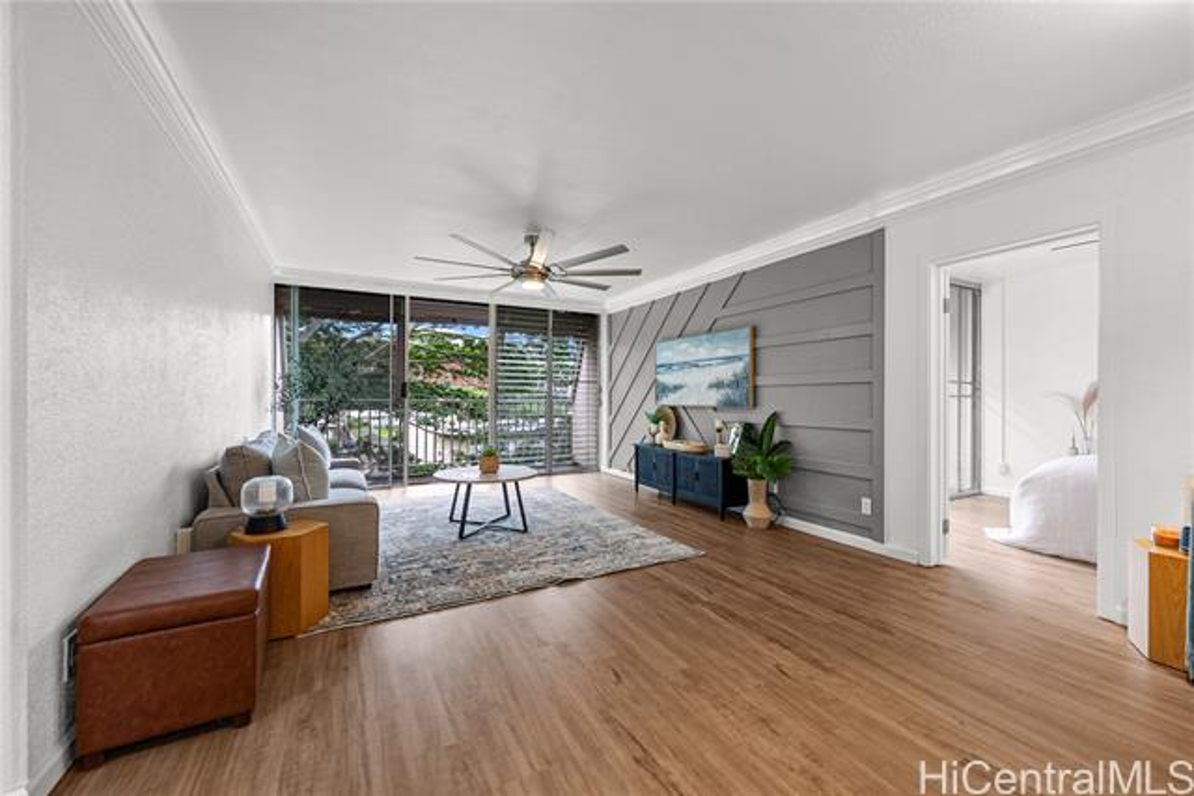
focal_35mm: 14
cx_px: 597
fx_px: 464
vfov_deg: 81.2
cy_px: 398
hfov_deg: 104.2
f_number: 2.8
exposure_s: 1/13
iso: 100
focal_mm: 14
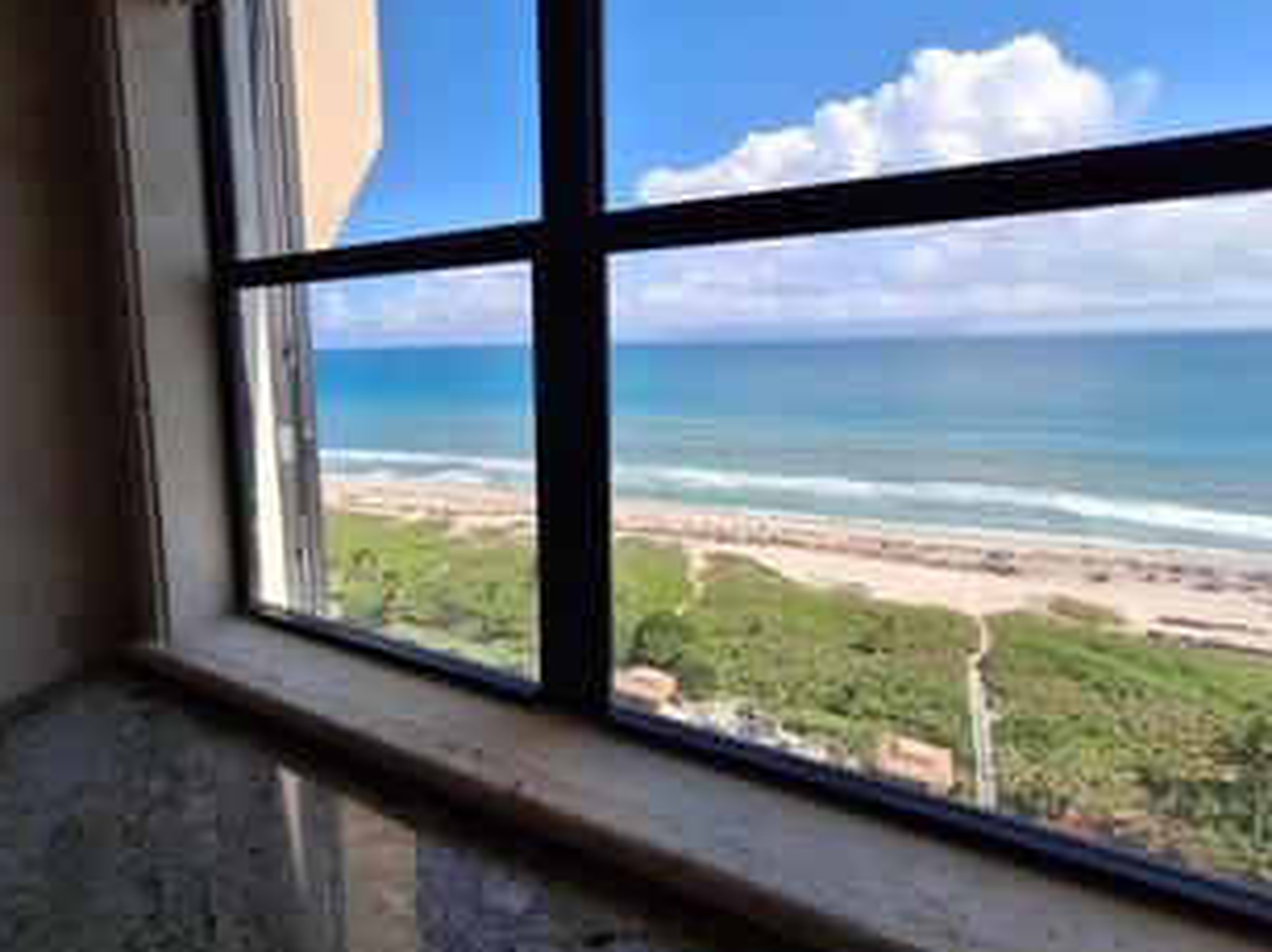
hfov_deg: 90.0
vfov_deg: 74.2
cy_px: 407
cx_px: 515
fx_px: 624
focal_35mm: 17
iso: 40
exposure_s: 1/756
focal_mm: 1.74
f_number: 2.2
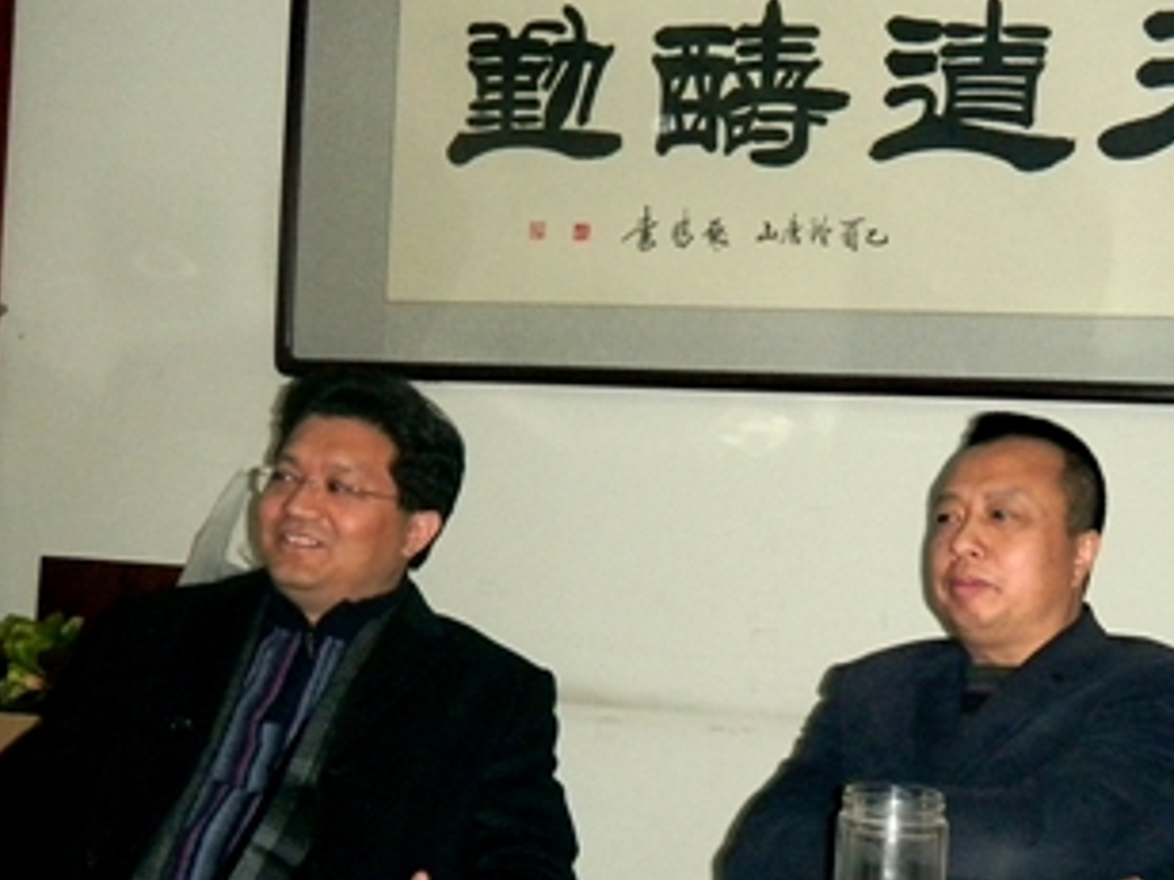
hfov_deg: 32.5
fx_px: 2001
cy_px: 474
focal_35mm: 59
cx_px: 739
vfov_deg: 24.8
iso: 400
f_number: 3.9
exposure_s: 1/30
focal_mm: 6
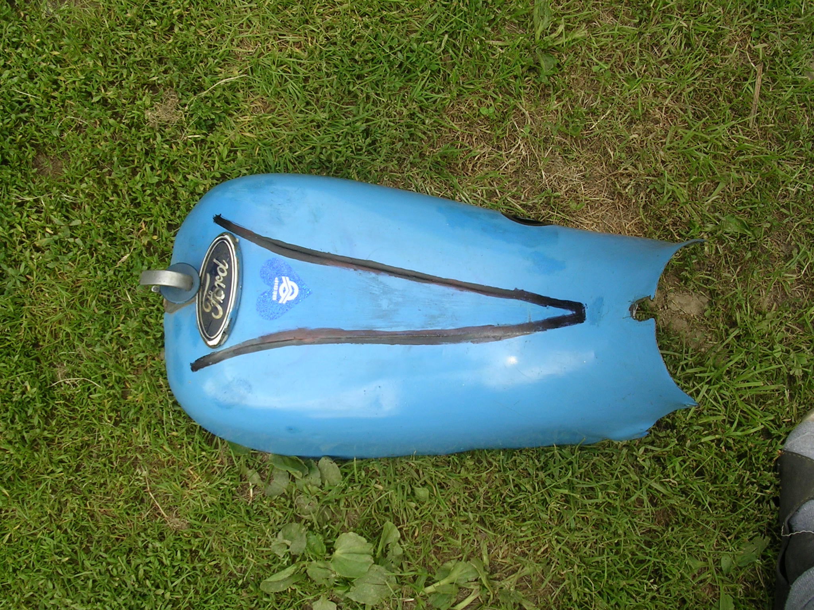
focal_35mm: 38
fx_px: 894
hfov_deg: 49.0
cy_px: 305
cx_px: 407
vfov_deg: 37.7
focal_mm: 5.8
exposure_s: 1/156
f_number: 5.6
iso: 50
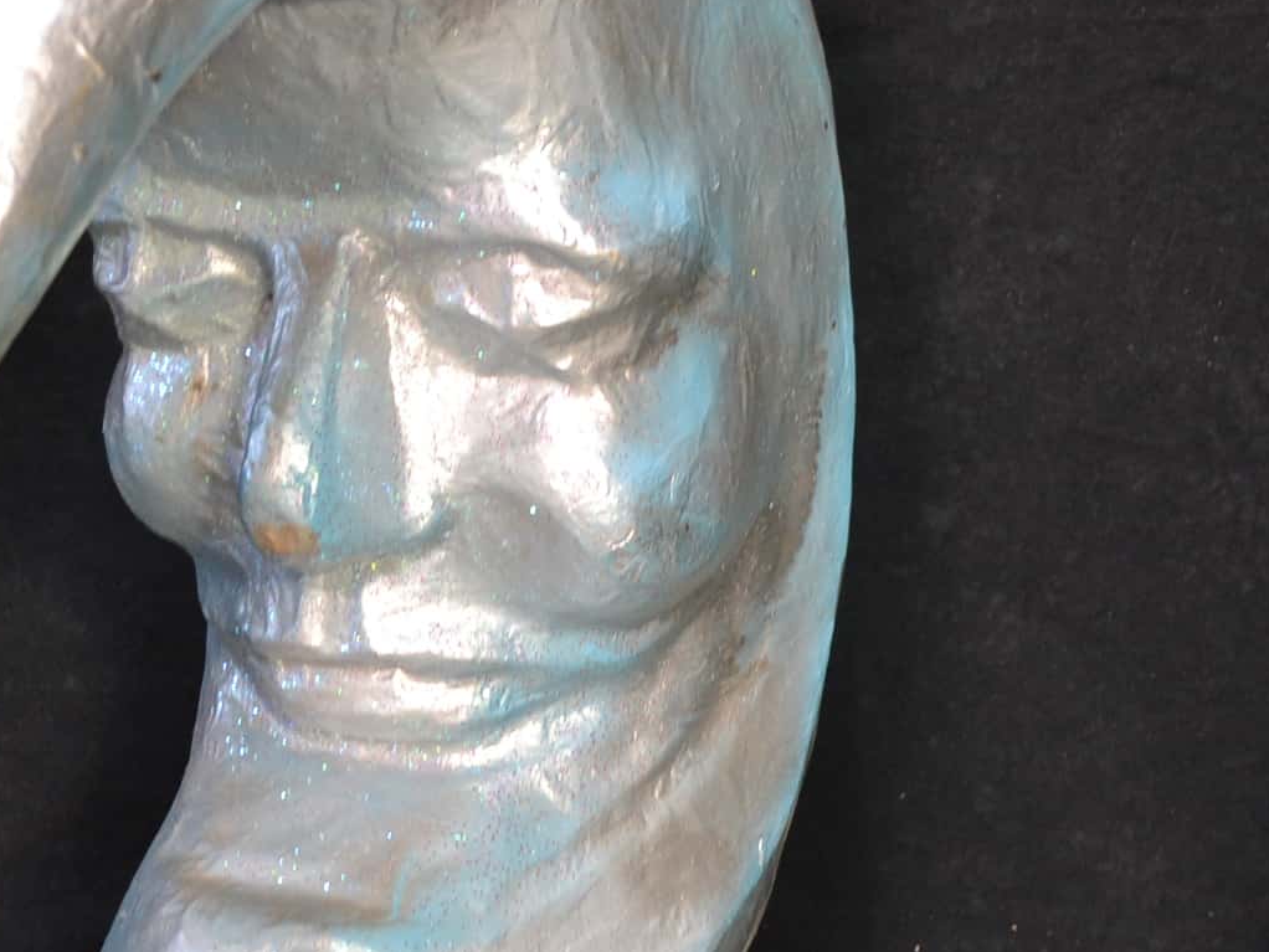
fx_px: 3337
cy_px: 423
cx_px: 282
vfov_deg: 16.2
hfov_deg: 21.3
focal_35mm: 91
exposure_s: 1/15
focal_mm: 28
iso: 450
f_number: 4.5
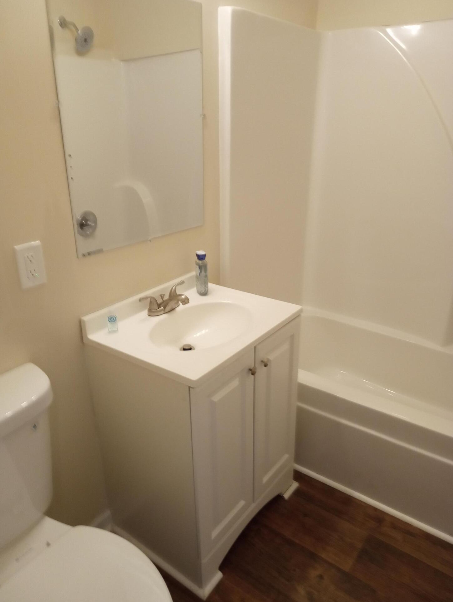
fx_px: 505
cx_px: 220
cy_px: 301
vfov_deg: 61.6
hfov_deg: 48.3
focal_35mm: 29
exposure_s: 1/30
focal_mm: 3.42
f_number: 2.2
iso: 211
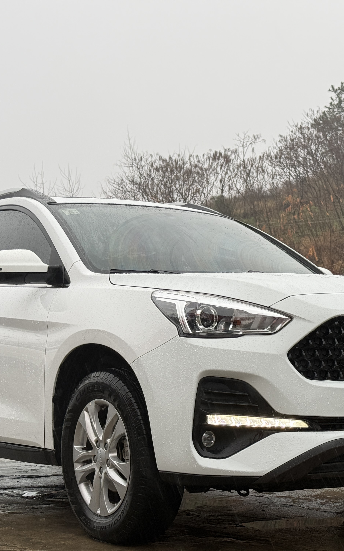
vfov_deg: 30.2
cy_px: 276
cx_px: 179
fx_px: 1020
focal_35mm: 68
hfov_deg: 19.1
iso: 100
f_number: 1.78
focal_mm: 6.76
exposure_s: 1/101
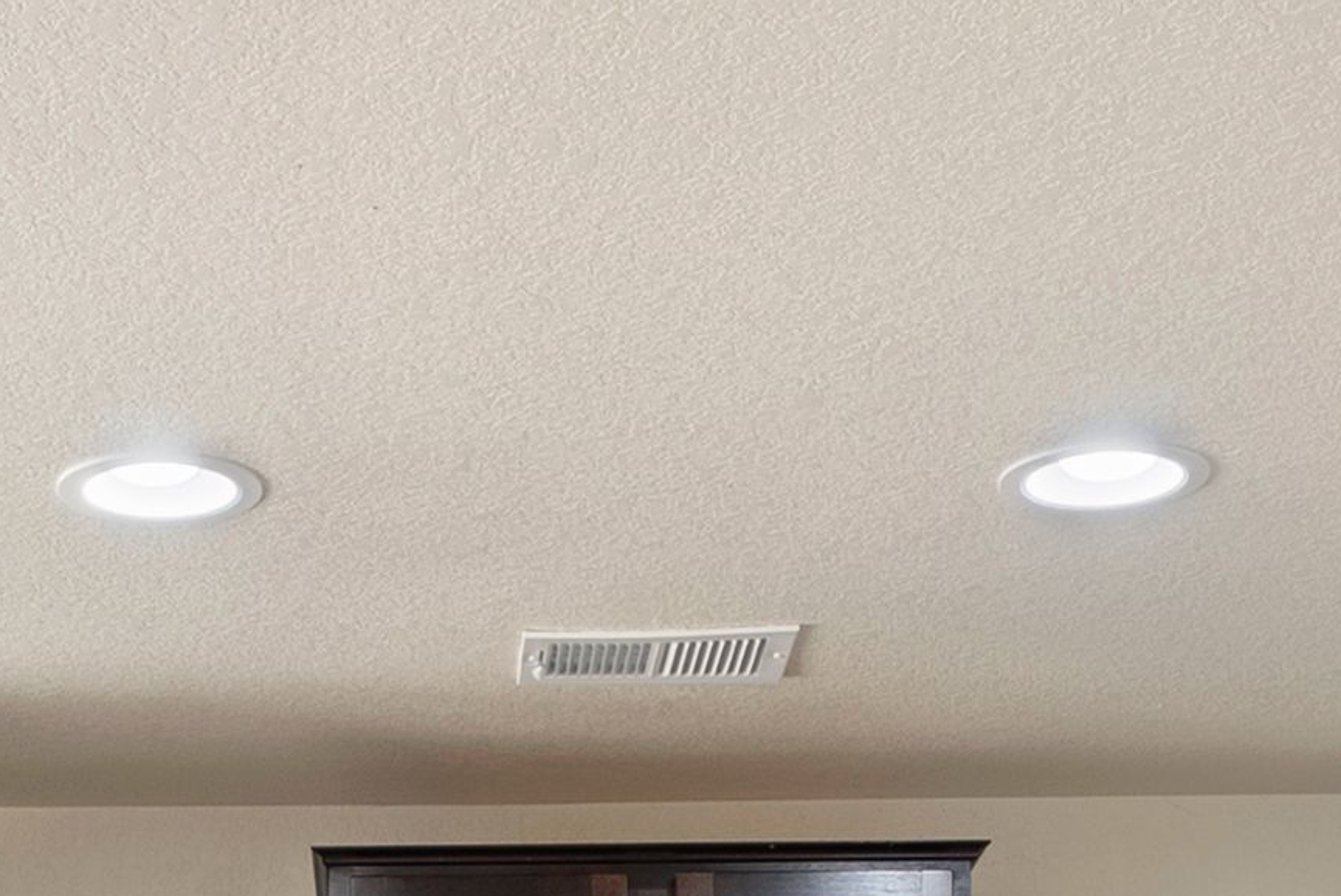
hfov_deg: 20.6
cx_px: 302
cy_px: 1772
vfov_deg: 12.4
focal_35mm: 98
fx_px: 3653
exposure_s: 1/2.5
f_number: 8
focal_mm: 20
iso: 640
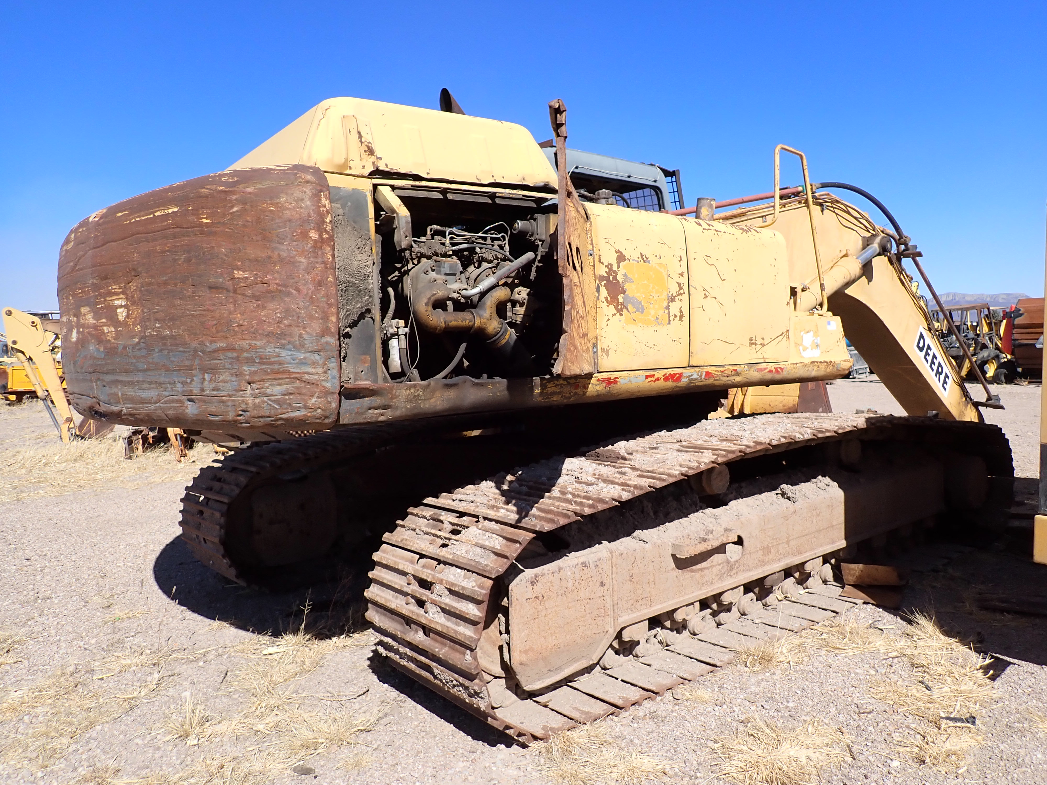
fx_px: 756
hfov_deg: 69.4
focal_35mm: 25
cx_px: 524
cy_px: 392
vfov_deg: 54.9
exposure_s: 1/200
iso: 100
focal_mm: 4.5
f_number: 8
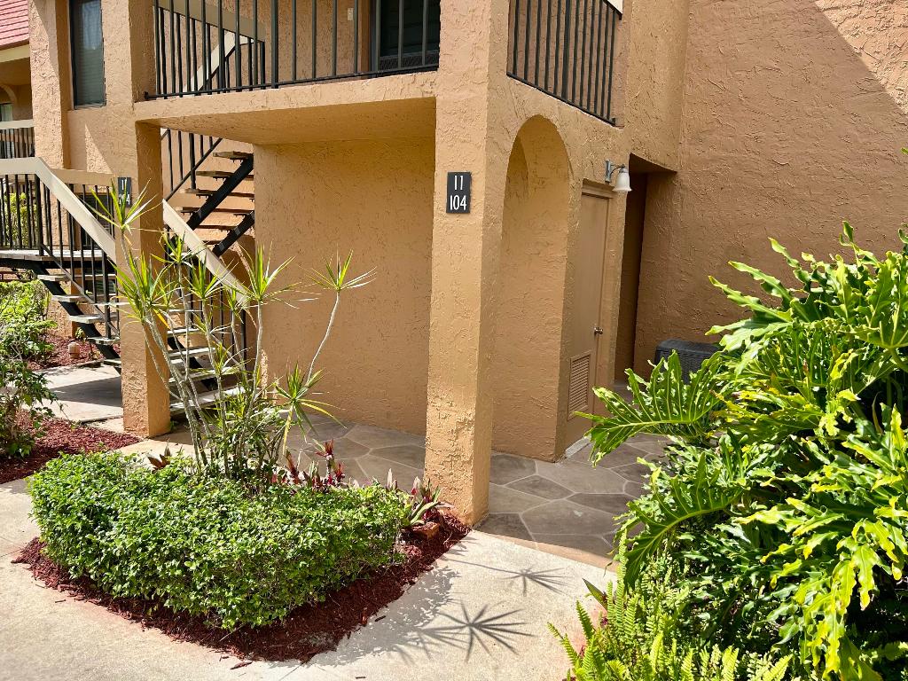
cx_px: 454
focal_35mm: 26
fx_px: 682
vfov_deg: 53.1
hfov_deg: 67.3
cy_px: 340
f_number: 1.5
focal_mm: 5.7
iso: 50
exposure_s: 1/1511
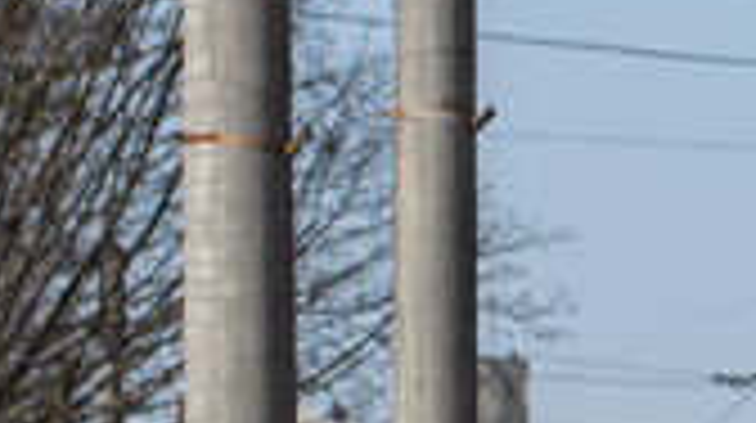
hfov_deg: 5.3
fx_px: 7508
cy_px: 731
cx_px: 2601
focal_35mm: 375
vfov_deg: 3.2
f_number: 4.5
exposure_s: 1/1250
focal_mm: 50
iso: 100
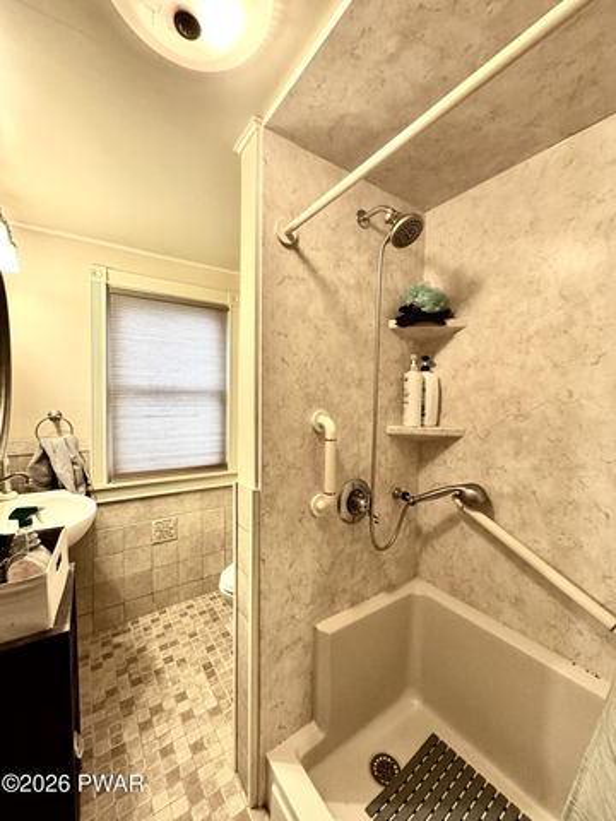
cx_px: 308
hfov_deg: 85.7
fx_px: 332
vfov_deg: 102.1
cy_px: 410
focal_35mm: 14
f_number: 2.2
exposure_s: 1/60
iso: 320
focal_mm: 2.22
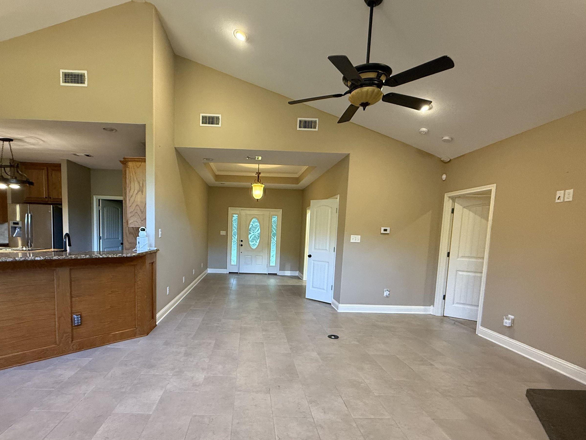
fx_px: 305
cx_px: 254
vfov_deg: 70.9
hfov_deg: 87.3
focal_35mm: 18
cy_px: 262
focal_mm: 2.22
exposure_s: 1/60
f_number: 2.2
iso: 500
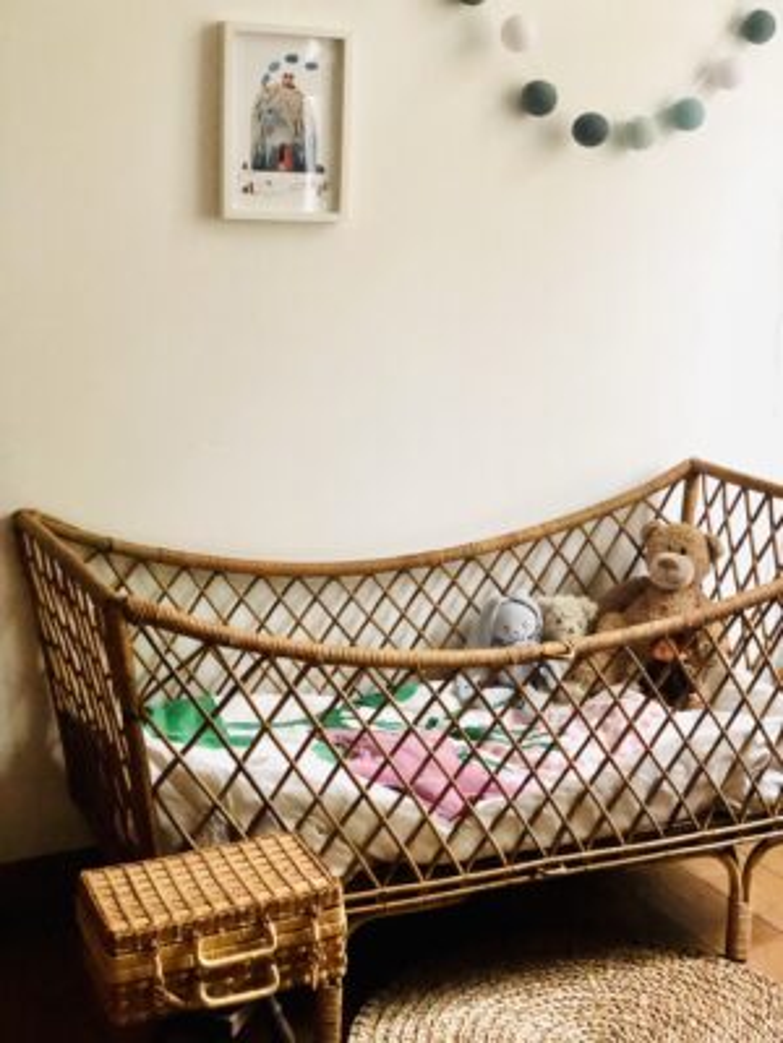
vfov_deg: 36.8
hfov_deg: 28.0
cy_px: 522
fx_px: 1568
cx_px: 392
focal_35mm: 52
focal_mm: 6
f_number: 2.4
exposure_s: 1/8
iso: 250
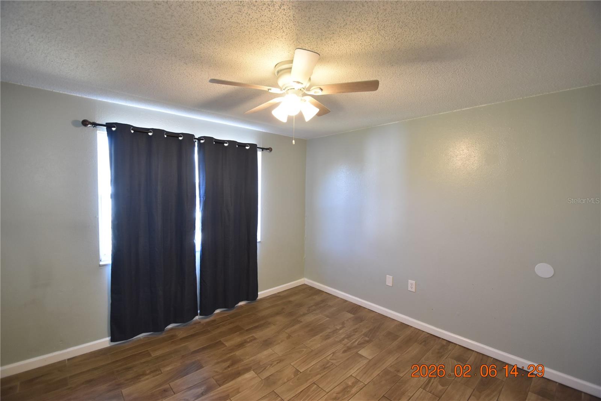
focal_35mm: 15
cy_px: 200
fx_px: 250
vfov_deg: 77.3
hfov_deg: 100.4
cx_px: 300
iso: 800
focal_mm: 10
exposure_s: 1/45
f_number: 3.5
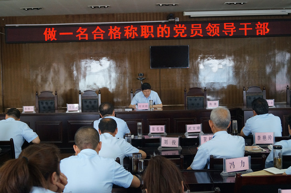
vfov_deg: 29.8
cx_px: 146
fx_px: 363
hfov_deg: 43.7
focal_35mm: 45
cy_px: 96
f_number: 4.5
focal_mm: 30
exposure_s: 1/60
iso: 1000
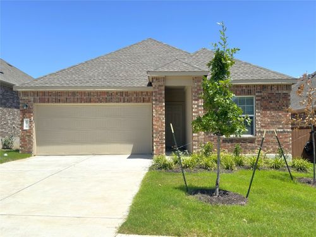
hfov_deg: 54.0
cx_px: 158
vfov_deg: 41.8
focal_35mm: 34
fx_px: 310
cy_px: 118
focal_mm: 6.86
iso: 100
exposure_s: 1/7937
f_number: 1.78
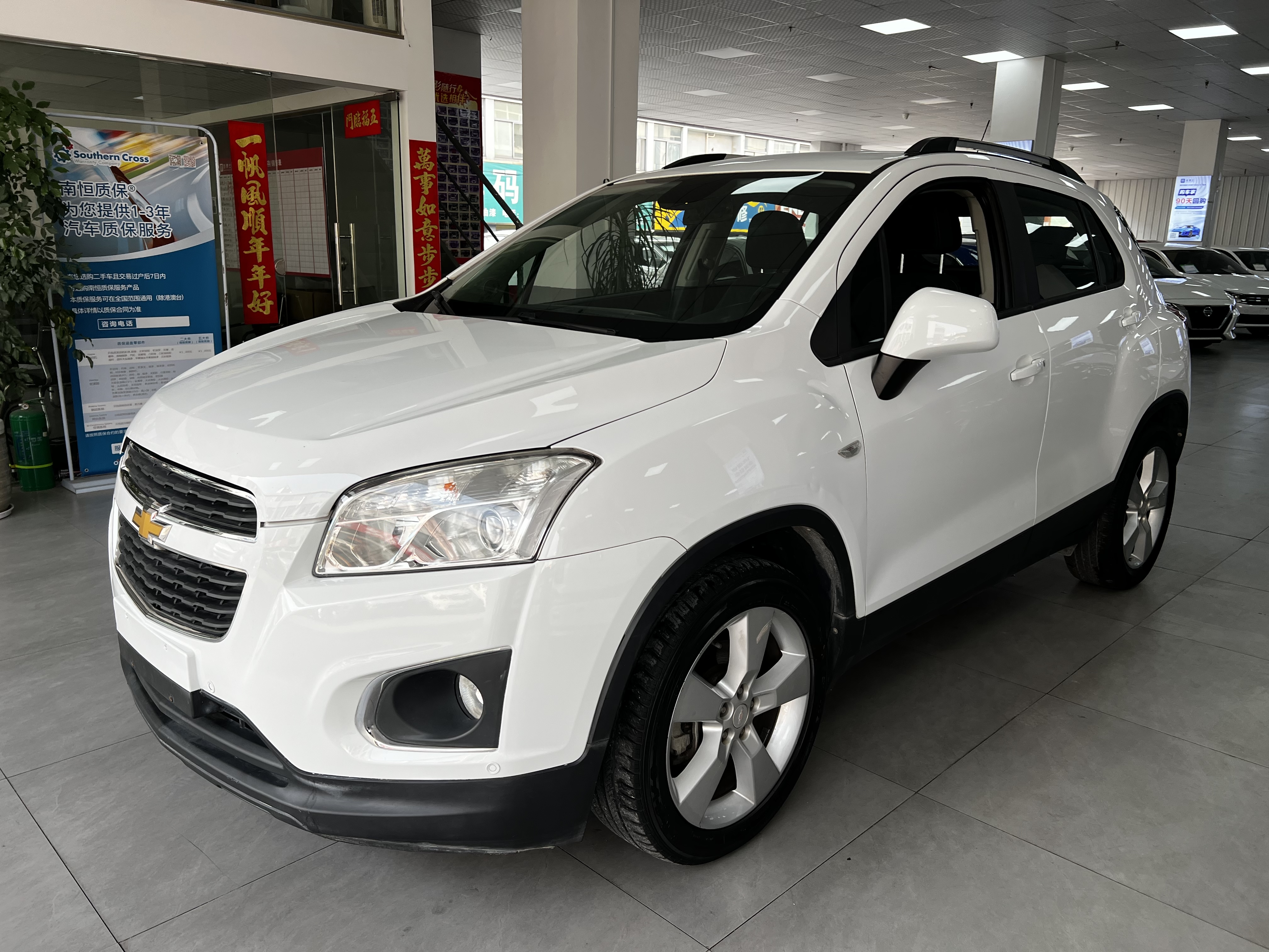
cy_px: 476
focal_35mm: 26
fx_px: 953
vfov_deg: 53.1
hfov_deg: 67.3
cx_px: 634
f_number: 1.5
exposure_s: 1/410
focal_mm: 5.7
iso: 50
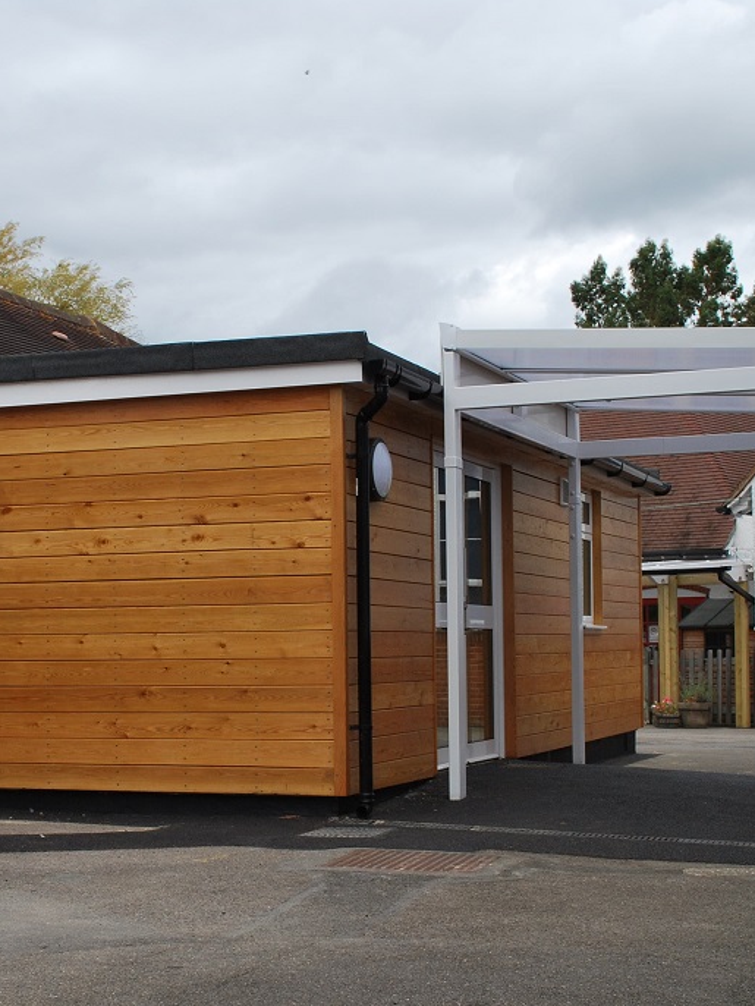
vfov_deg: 32.6
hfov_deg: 24.8
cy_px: 570
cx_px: 292
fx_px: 1715
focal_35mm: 59
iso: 200
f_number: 9
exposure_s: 1/160
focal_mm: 24
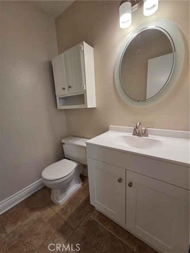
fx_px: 95
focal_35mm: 13
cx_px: 95
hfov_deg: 89.9
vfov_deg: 106.2
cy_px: 126
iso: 250
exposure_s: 1/120
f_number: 2.2
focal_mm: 2.2
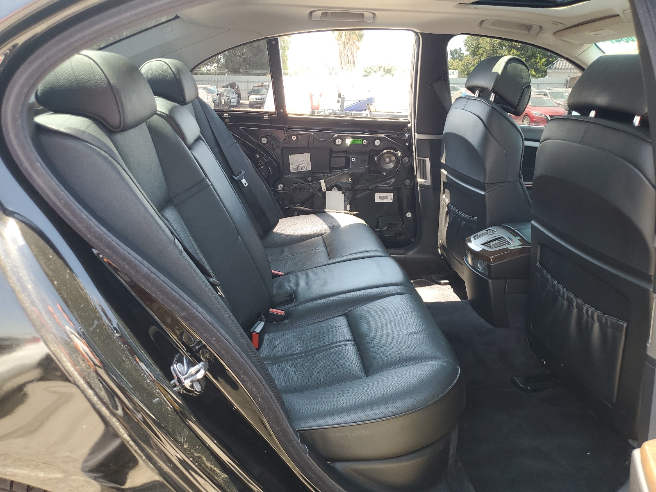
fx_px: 493
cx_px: 328
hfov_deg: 67.3
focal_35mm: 26
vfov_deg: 53.1
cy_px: 246
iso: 50
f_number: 1.5
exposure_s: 1/120
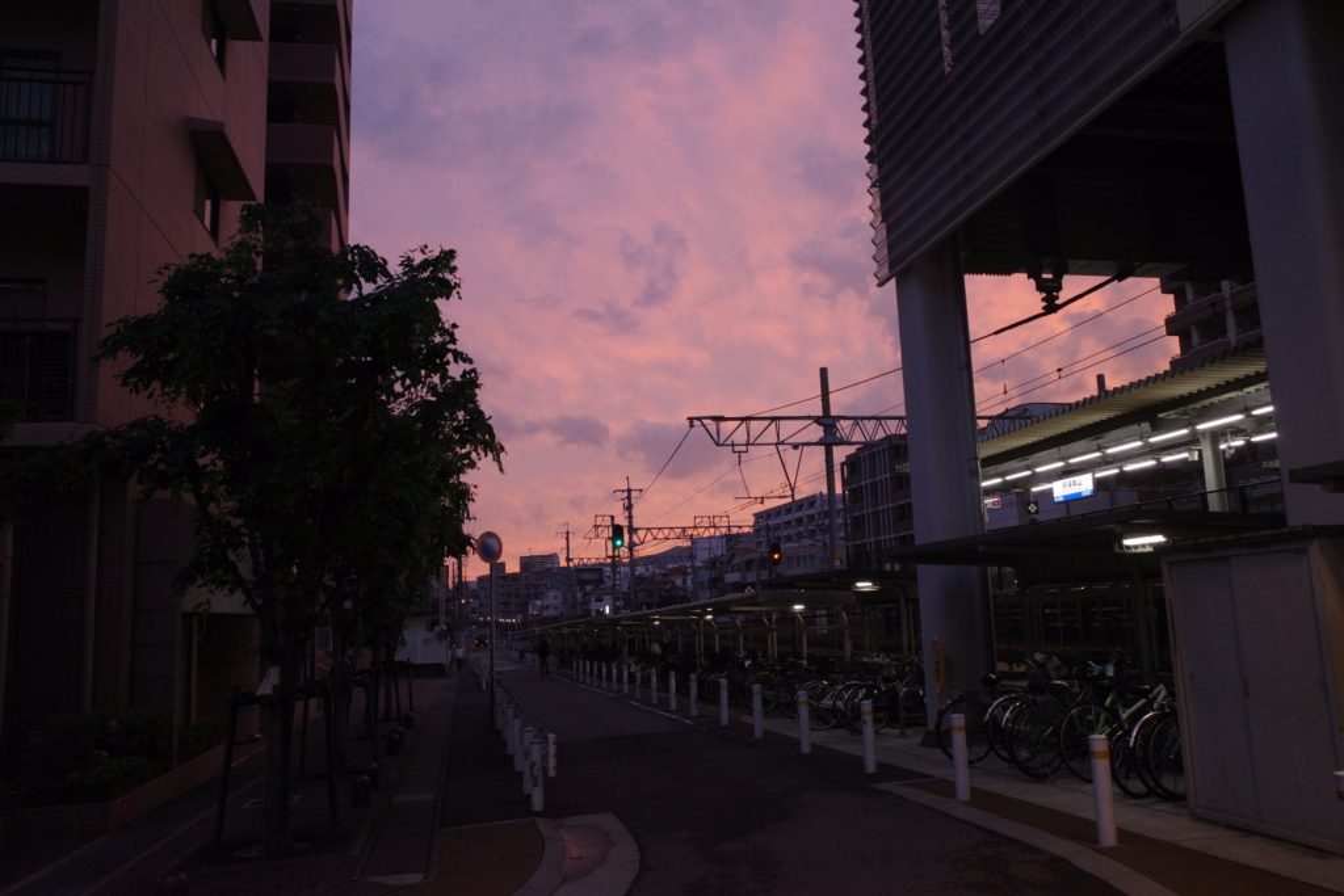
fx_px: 1045
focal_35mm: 28
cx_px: 672
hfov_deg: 65.5
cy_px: 448
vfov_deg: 46.4
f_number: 3.5
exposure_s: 1/200
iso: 1250
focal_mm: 18.3
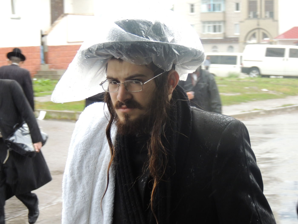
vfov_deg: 12.3
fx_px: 1033
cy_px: 112
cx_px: 149
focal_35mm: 120
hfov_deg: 16.4
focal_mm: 21.4
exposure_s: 1/100
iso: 400
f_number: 4.2
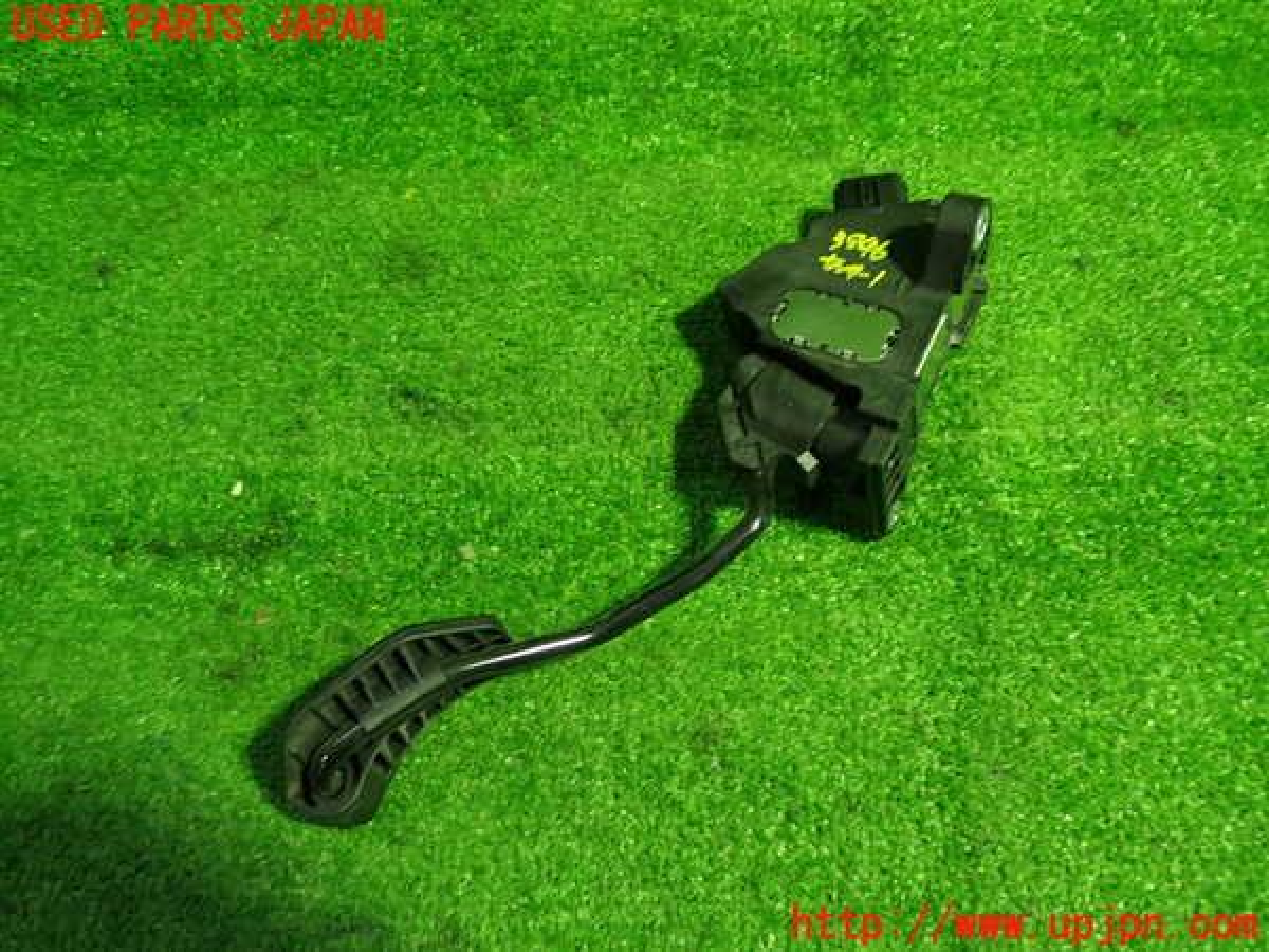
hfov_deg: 60.0
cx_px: 634
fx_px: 1100
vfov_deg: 46.8
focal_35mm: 30
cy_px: 476
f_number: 2.3
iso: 320
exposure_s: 1/30
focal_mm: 5.4
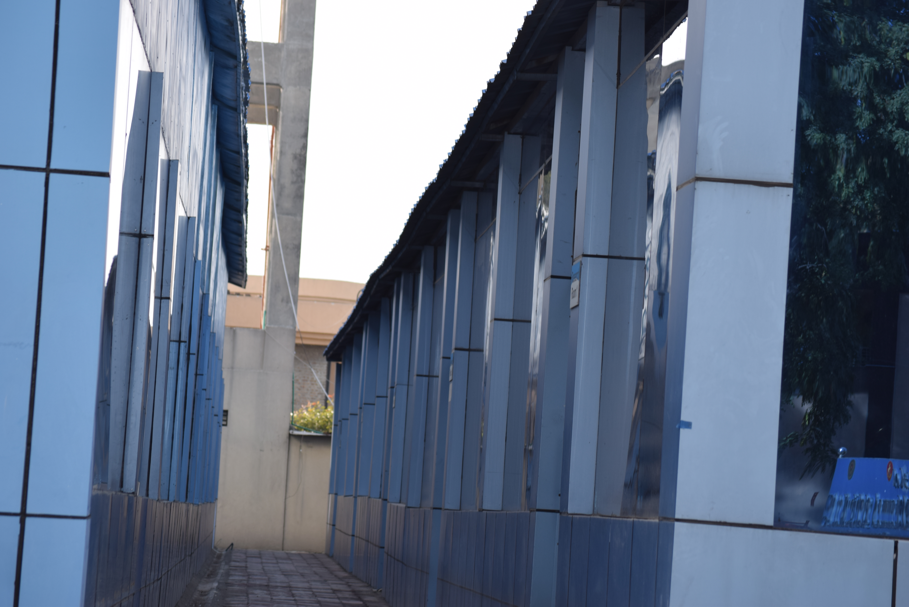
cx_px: 454
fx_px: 3106
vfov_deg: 11.2
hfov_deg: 16.6
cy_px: 304
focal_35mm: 123
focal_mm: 82
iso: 100
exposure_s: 1/200
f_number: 7.1
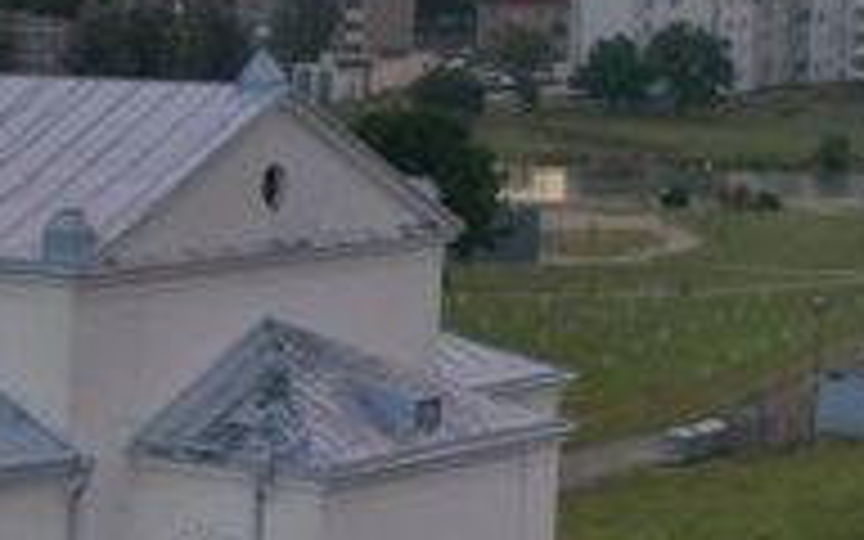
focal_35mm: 152
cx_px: -549
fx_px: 3579
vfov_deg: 8.6
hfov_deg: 12.8
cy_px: 394
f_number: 3.2
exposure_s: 1/50
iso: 100
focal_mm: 10.26
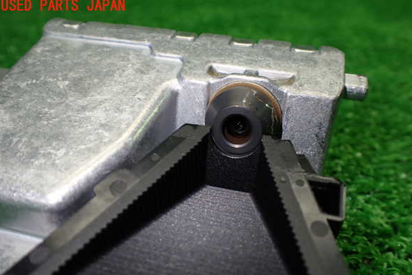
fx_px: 366
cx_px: 208
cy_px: 156
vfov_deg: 41.0
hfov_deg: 58.7
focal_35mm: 32
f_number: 2.3
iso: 200
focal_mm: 5.4
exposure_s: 1/125
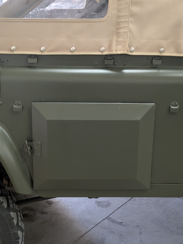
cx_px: 92
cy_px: 122
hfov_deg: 29.7
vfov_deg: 38.9
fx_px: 345
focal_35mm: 49
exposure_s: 1/60.5
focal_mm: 6.9
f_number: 1.68
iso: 653
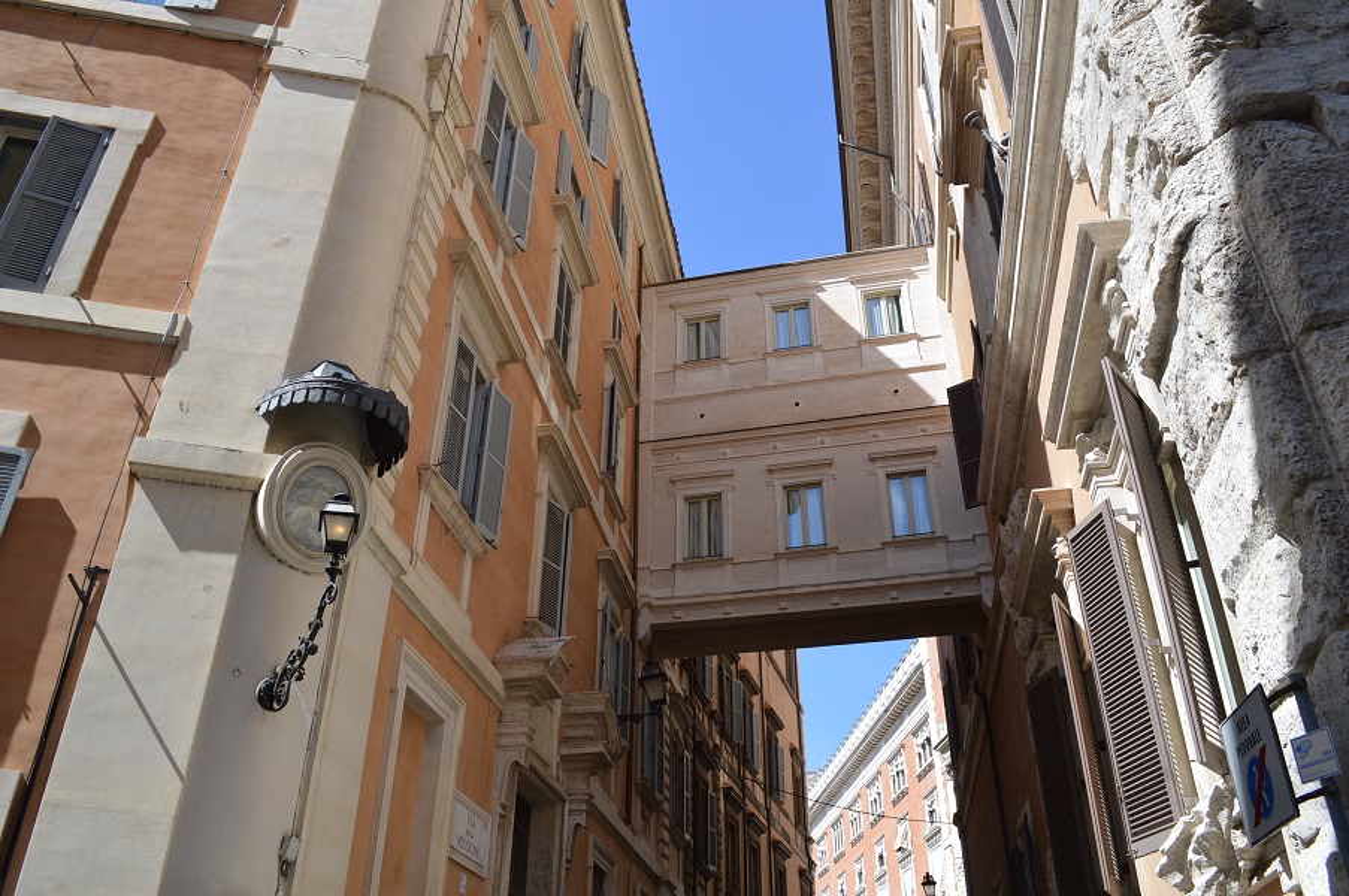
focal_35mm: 27
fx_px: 1011
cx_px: 674
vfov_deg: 47.8
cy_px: 448
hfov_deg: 67.4
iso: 100
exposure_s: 1/200
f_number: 7.1
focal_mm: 18
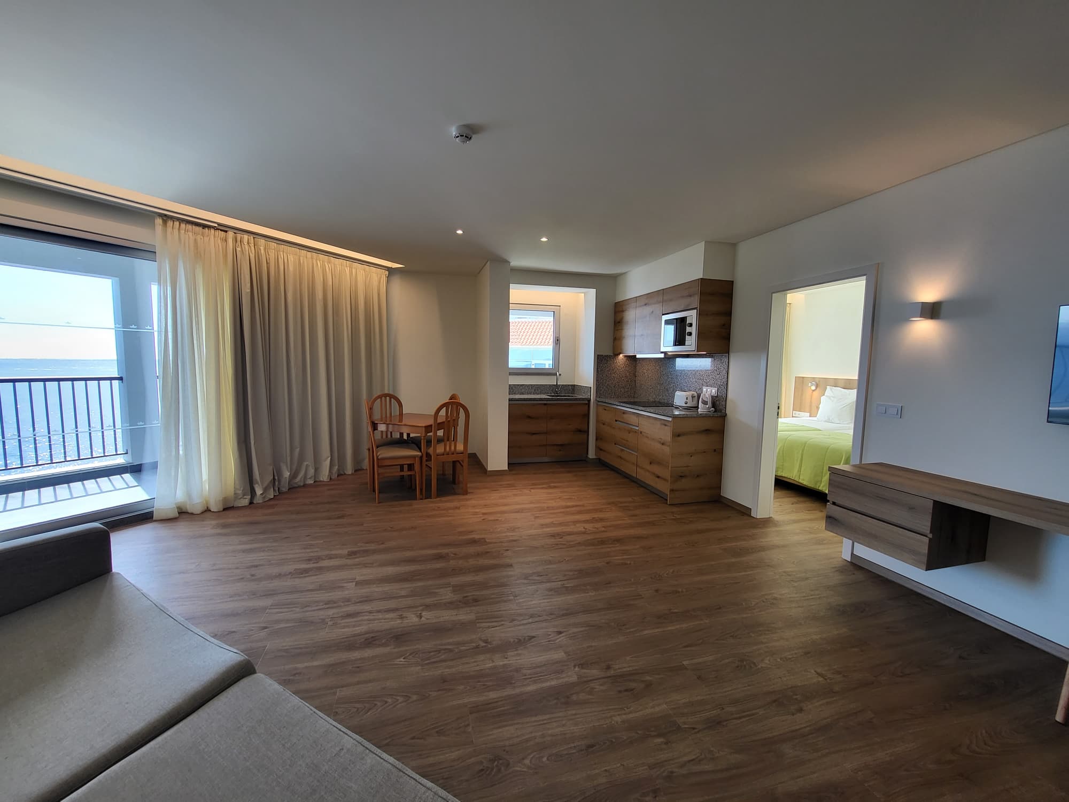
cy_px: 401
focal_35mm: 13
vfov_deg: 89.9
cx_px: 534
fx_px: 401
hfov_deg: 106.2
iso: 32
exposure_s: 1/50
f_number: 2.2
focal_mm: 1.74
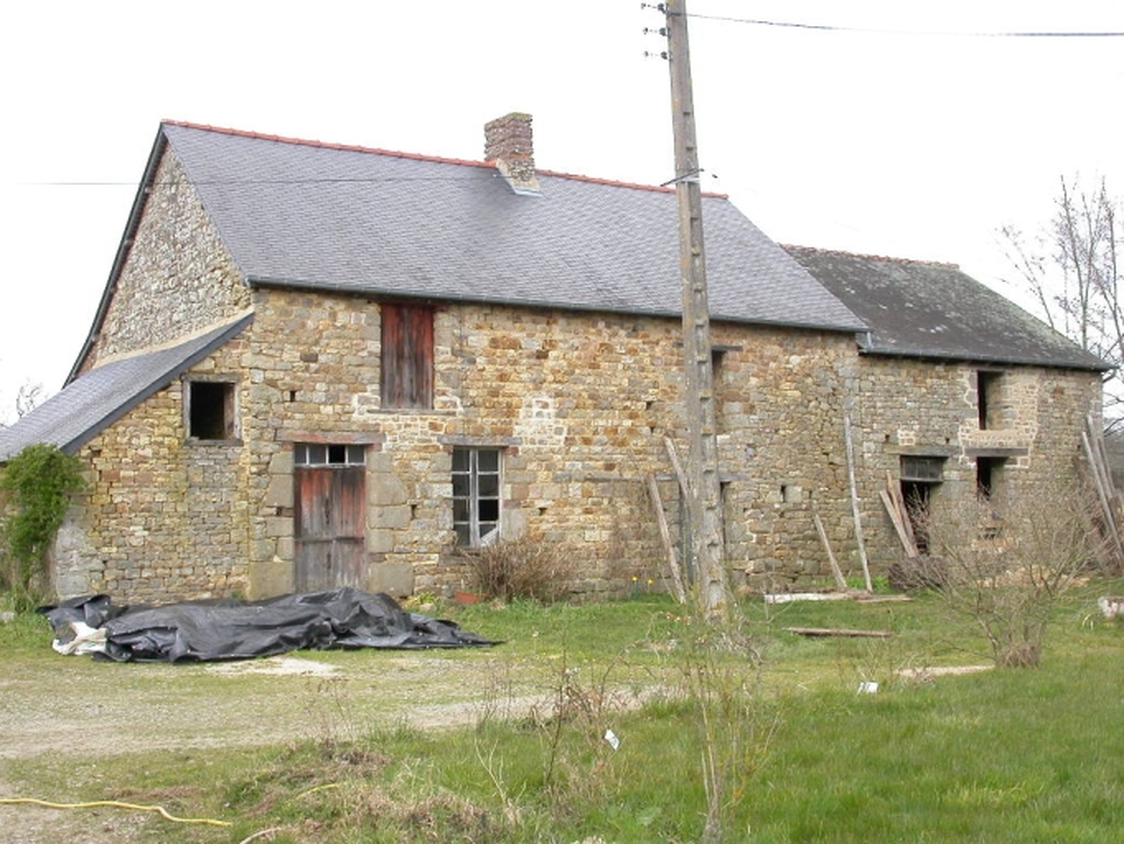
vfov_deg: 33.6
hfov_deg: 43.8
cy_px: 422
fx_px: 1397
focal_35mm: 43
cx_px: 562
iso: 100
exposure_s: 1/142
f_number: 5.5
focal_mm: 8.9
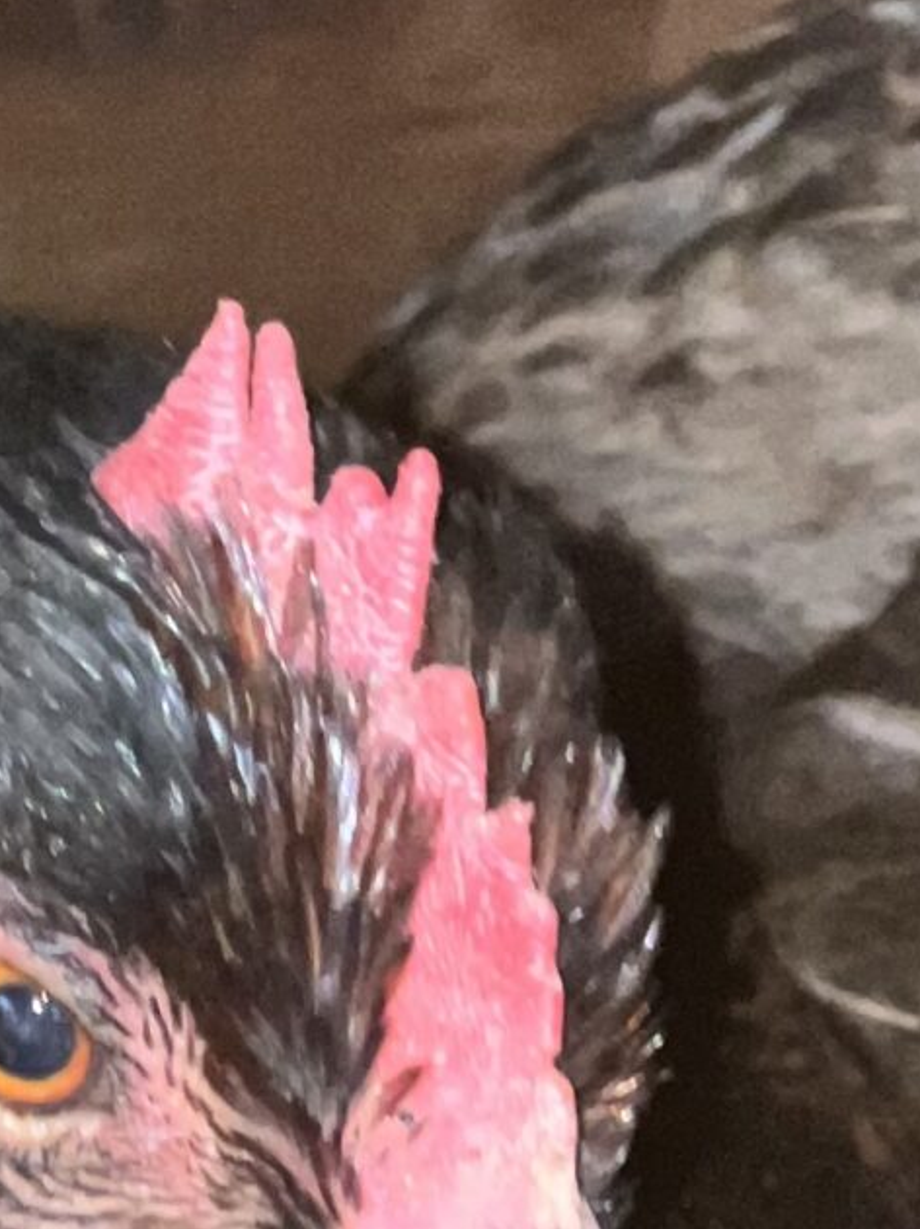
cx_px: -288
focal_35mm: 313
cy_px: 1451
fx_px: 11099
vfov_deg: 6.3
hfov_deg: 4.7
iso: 400
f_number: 2.8
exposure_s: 1/34
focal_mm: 9
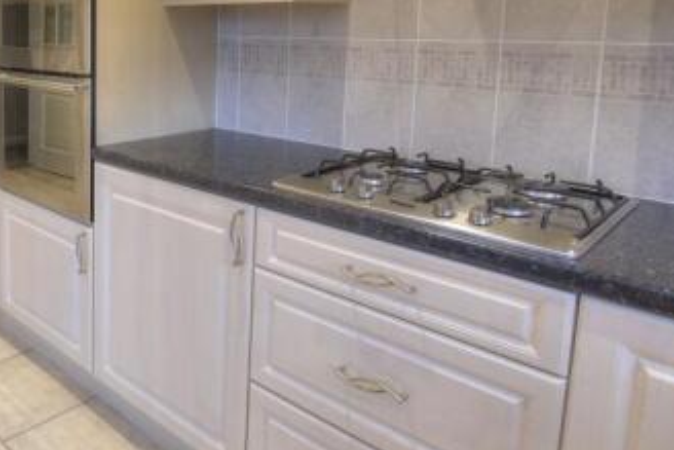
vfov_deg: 41.6
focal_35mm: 30
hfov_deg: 55.5
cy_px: 83
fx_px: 562
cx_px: 96
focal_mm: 10
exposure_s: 1/6
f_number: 8
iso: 400
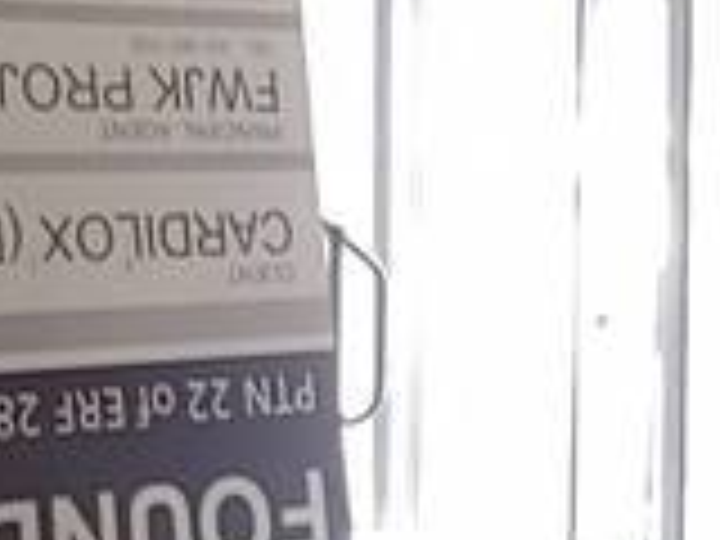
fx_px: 2496
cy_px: 396
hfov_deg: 16.4
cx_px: 508
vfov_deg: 12.3
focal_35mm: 120
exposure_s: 1/17
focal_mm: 2.18
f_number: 1.9
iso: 350
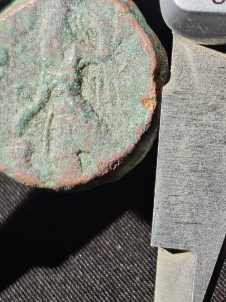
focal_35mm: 134
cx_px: 199
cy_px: 129
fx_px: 1166
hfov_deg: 11.0
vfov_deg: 14.7
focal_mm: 5.85
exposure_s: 1/97.8
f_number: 1.63
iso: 64
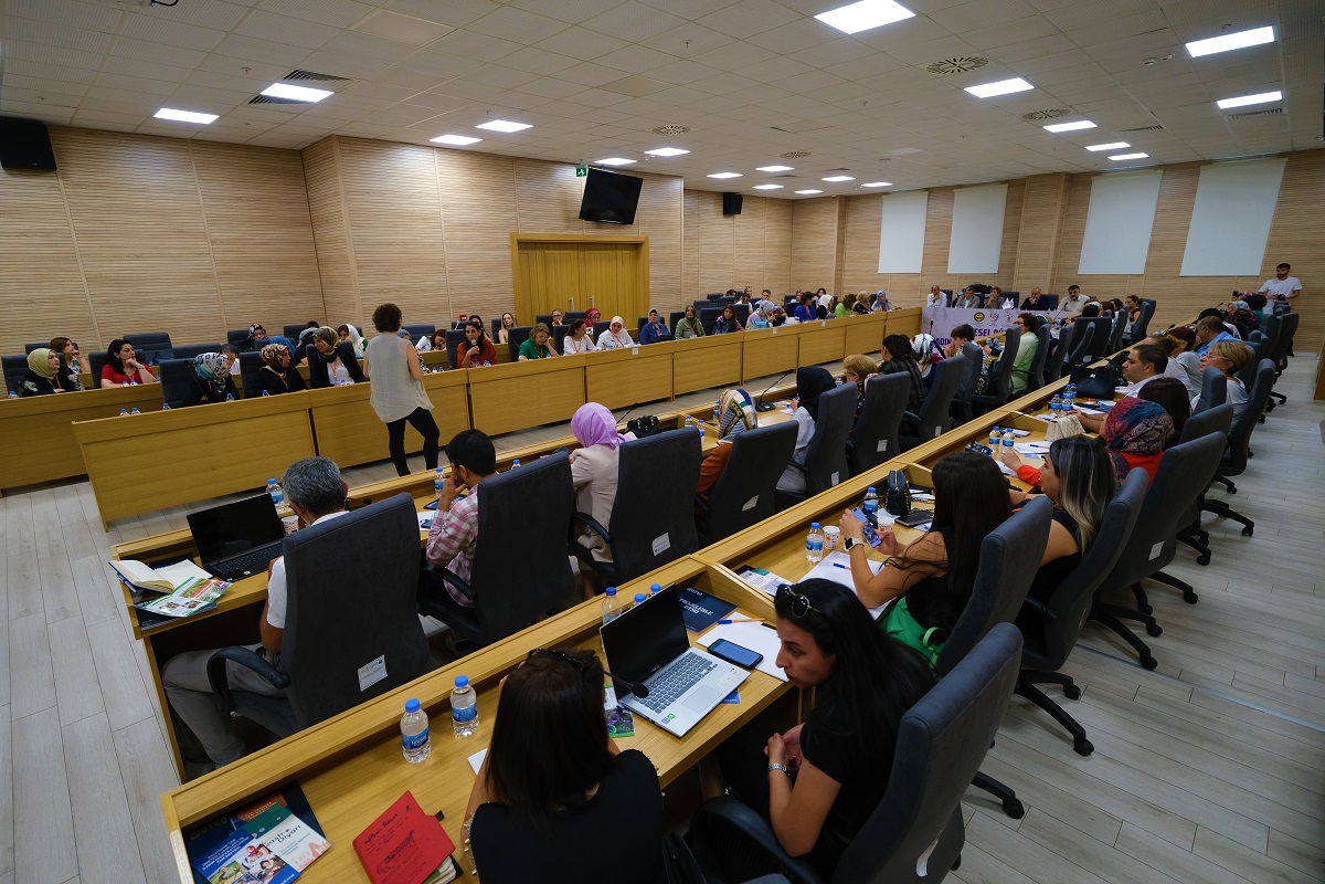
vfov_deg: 70.4
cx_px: 662
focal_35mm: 17
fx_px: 626
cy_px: 442
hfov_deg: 93.3
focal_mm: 11.2
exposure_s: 1/100
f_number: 2.8
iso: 800
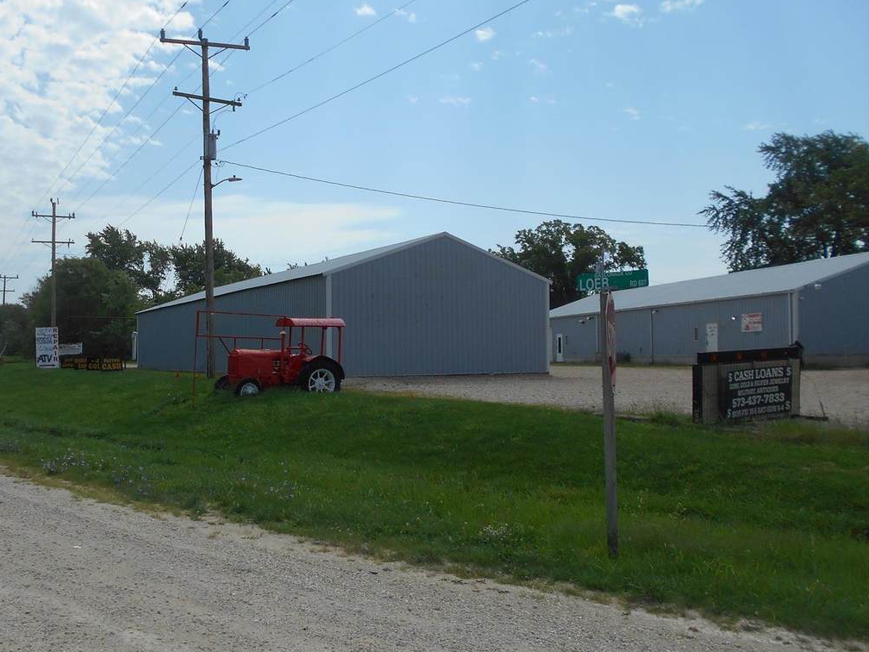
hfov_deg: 54.6
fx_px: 828
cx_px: 319
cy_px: 342
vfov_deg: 42.9
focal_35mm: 33
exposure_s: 1/320
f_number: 8
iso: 80
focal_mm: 4.6
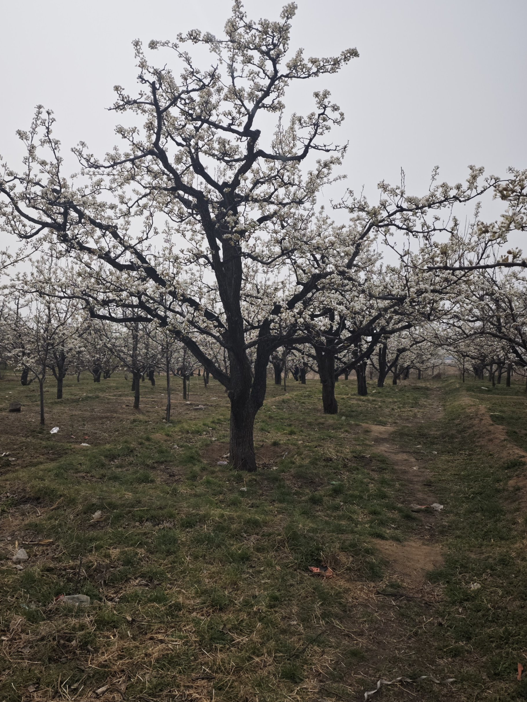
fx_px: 528
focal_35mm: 26
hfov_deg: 53.0
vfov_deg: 67.3
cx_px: 236
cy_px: 359
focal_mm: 6.55
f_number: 1.6
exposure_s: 1/5000
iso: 50
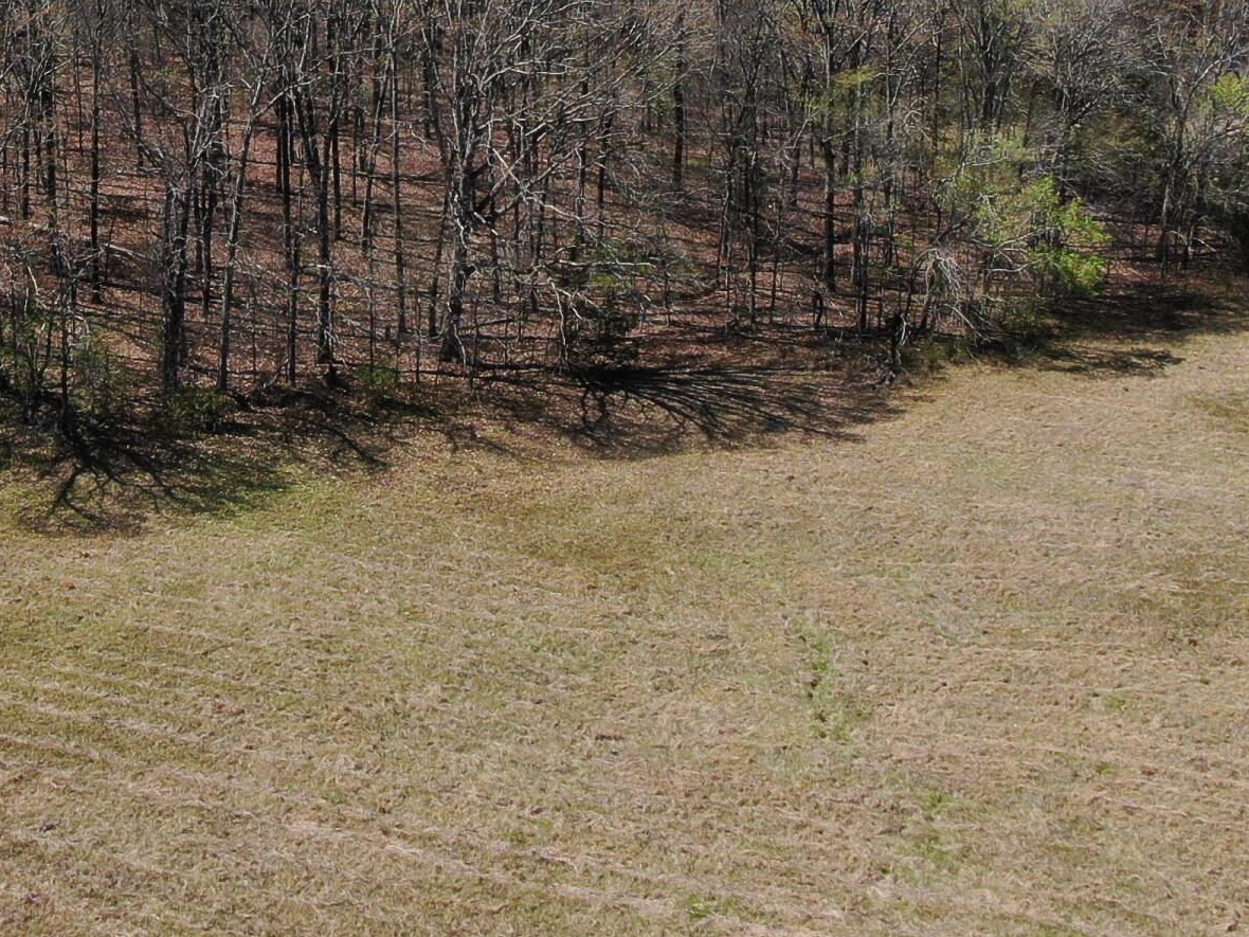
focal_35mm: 61
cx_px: 467
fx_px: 2201
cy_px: 21
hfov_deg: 31.5
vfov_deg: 23.1
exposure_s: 1/1250
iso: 110
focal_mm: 4.39
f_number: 2.8
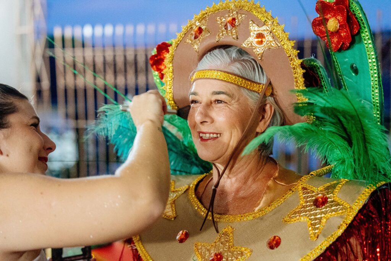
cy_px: 130
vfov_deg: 19.5
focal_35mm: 70
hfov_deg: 28.8
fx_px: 761
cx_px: 196
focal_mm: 70
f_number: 2.8
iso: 12800
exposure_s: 1/60
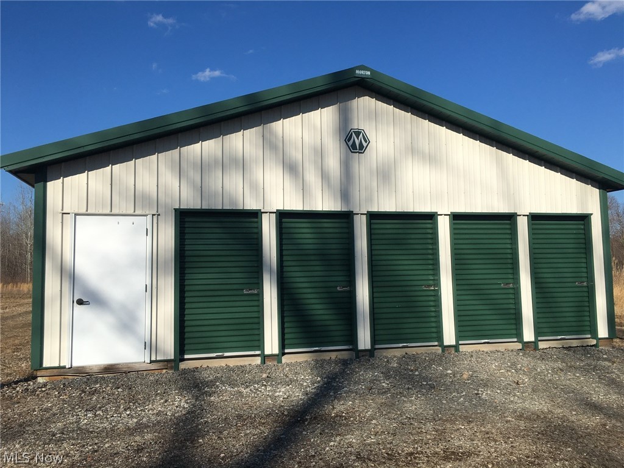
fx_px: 523
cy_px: 234
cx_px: 312
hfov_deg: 61.7
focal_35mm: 29
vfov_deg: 48.2
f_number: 2.2
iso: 25
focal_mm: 4.15
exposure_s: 1/2564
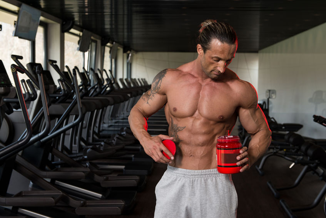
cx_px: 163
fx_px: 453
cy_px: 109
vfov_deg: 27.0
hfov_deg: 39.6
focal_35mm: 50
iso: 200
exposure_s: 1/160
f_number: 5
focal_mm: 50
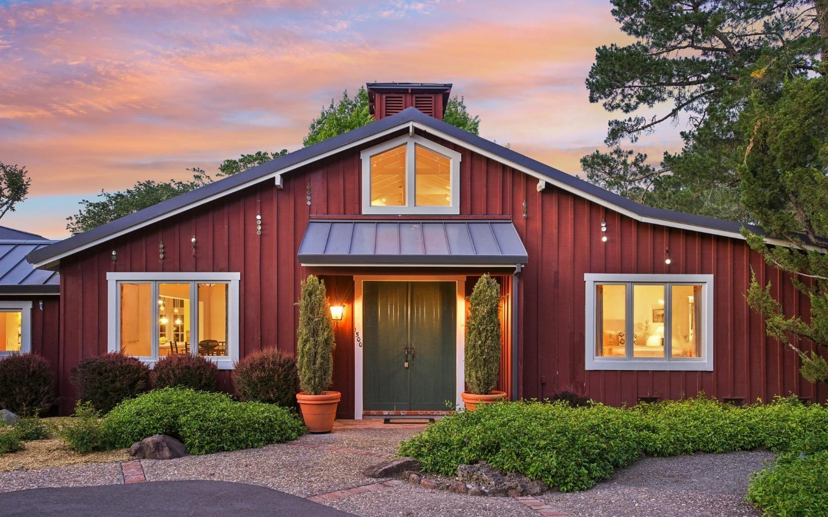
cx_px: 412
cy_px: 263
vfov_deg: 43.1
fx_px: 654
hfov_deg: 64.6
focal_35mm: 29
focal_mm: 28
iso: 400
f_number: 8
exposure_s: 1/1.43
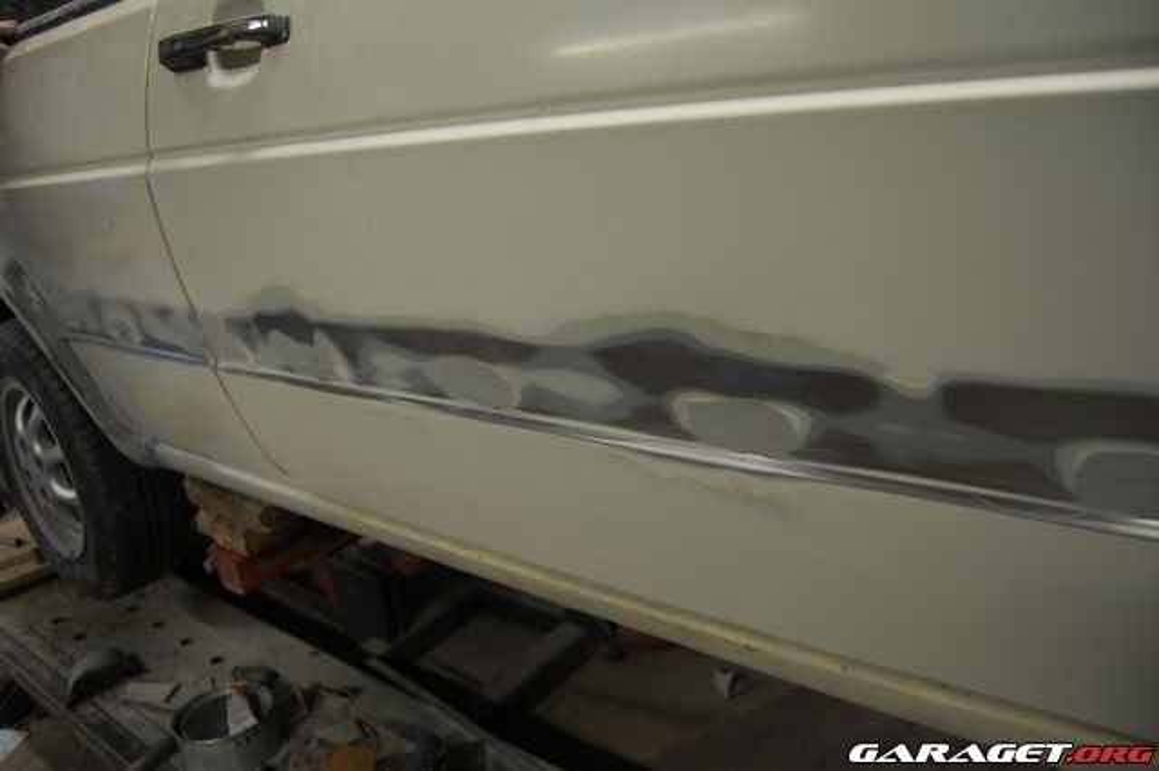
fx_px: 869
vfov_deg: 47.9
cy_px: 386
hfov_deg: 67.4
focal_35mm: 27
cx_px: 580
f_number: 3.5
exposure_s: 1/40
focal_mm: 18
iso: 400
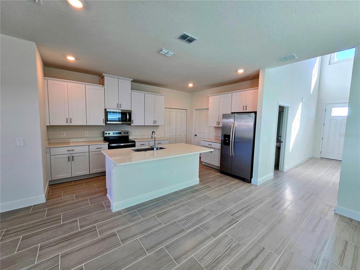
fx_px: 135
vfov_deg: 89.9
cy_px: 135
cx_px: 180
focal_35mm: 13
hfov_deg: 106.2
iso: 64
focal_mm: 2.2
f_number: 2.2
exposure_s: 1/120
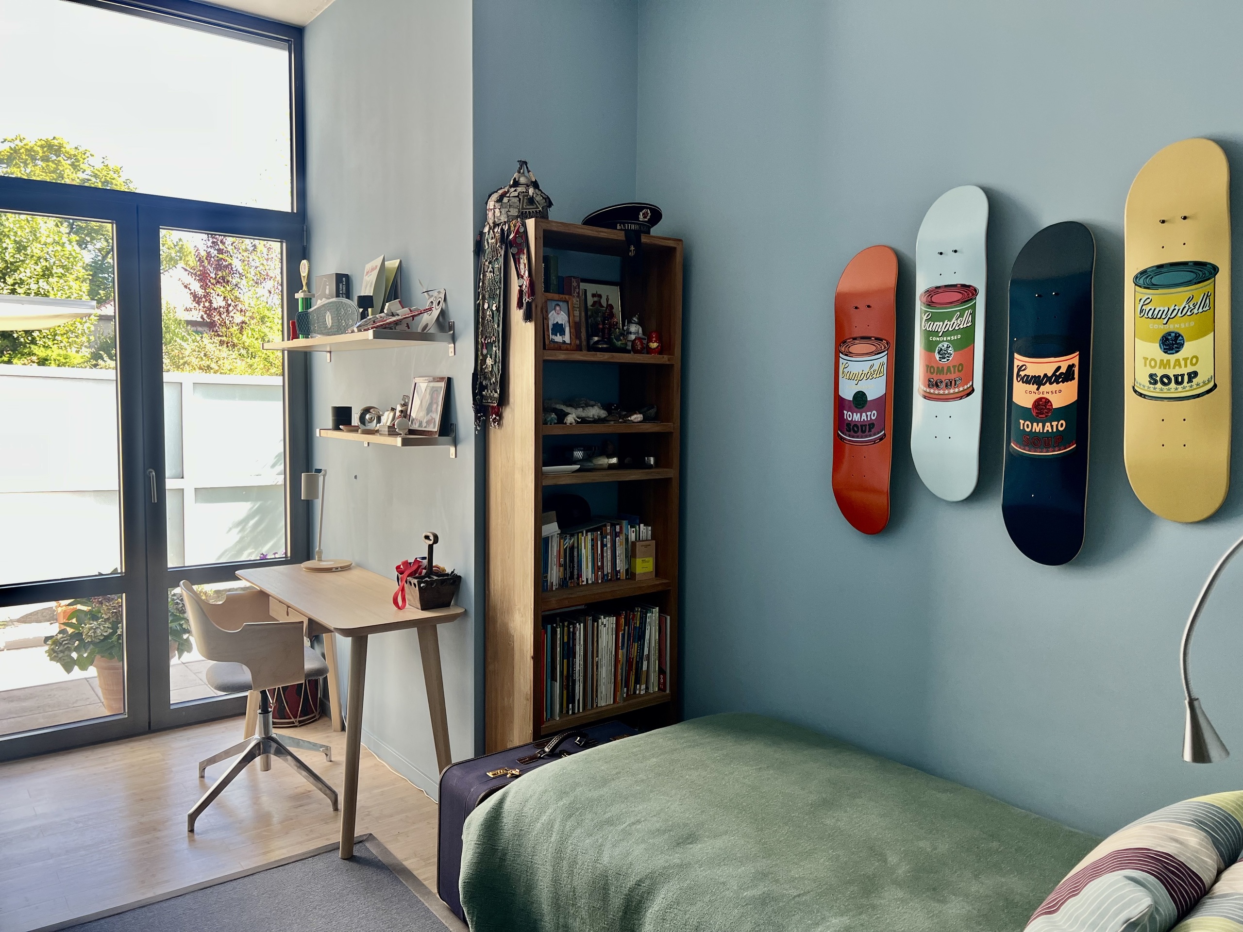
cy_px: 466
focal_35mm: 26
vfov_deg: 53.1
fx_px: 934
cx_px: 622
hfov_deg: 67.3
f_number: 1.5
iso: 64
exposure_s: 1/121
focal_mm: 5.7
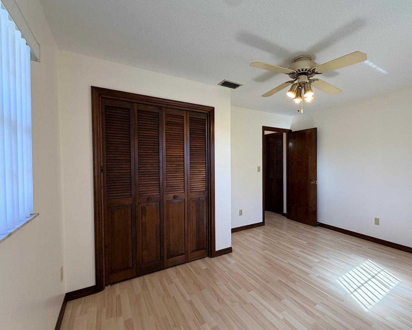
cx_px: 255
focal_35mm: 17
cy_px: 168
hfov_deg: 88.0
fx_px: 207
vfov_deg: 77.0
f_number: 2.2
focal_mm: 2.22
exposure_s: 1/120
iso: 100
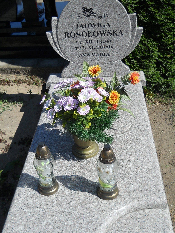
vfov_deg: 42.9
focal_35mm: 44
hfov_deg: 32.9
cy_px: 116
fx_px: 296
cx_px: 87
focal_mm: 6.72
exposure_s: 1/400
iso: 80
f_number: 5.5
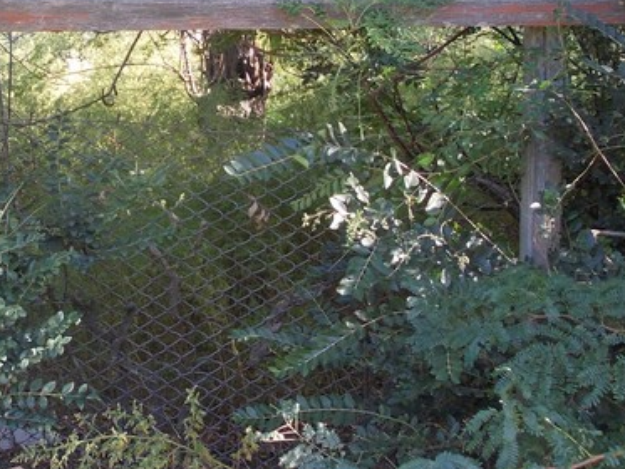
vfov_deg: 18.8
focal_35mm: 78
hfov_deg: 24.7
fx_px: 1409
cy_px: 141
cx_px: 141
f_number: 3.1
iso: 80
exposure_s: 1/50
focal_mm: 5.3
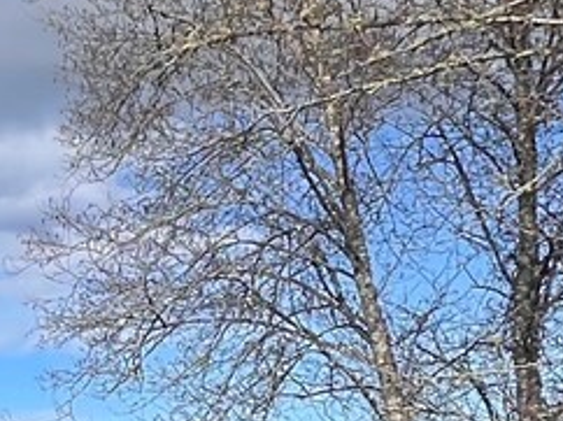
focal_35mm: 86
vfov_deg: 17.0
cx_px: 35
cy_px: 356
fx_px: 1397
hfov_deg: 22.1
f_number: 1.8
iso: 32
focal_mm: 1.57
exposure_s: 1/1946
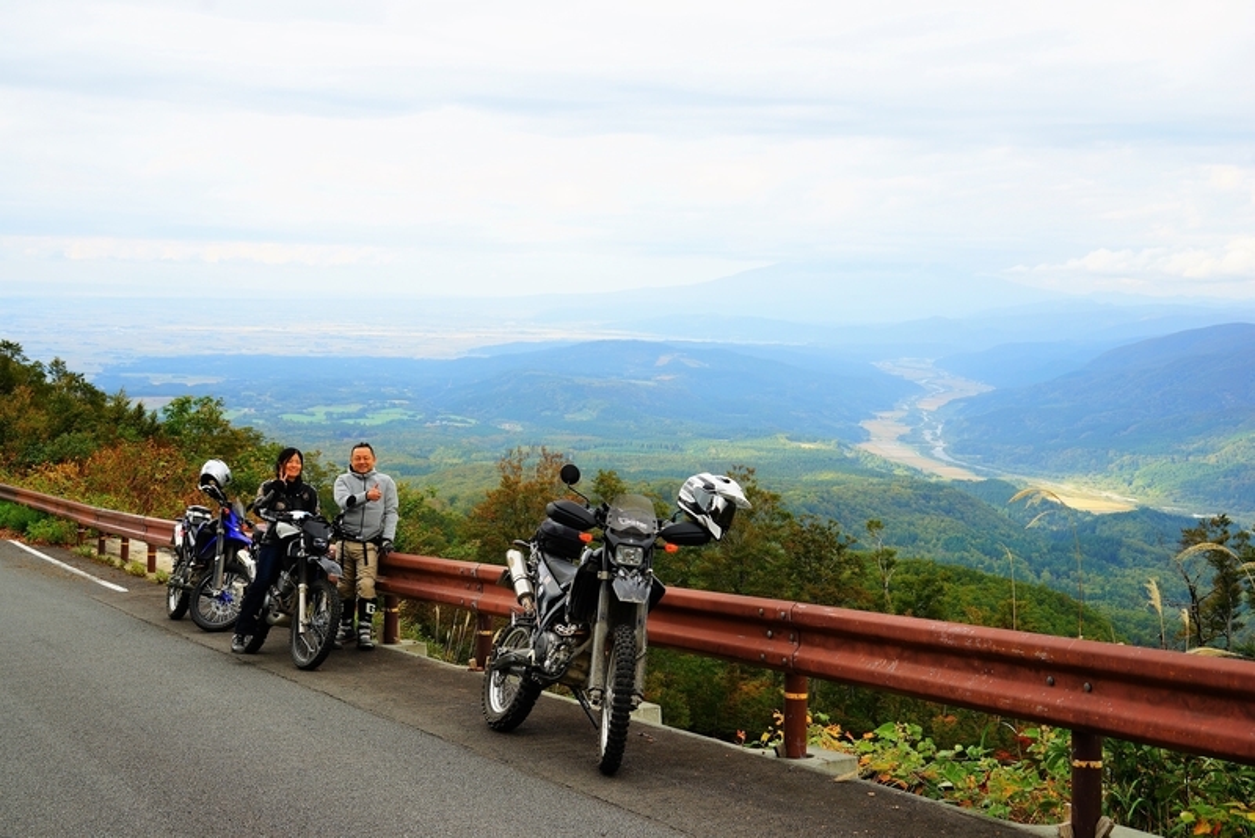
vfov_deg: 31.2
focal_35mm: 43
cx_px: 628
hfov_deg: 45.4
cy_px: 419
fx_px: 1499
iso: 100
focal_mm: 43
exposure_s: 1/90
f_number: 6.7
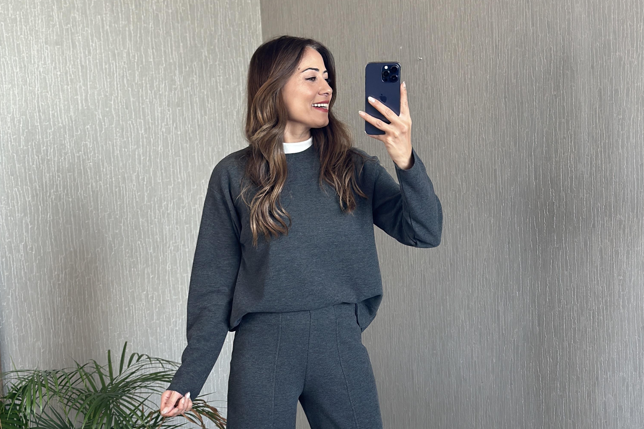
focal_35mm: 67
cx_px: 322
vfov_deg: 20.0
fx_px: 1199
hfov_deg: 30.1
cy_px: 364
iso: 125
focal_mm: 6.86
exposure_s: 1/86
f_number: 1.78
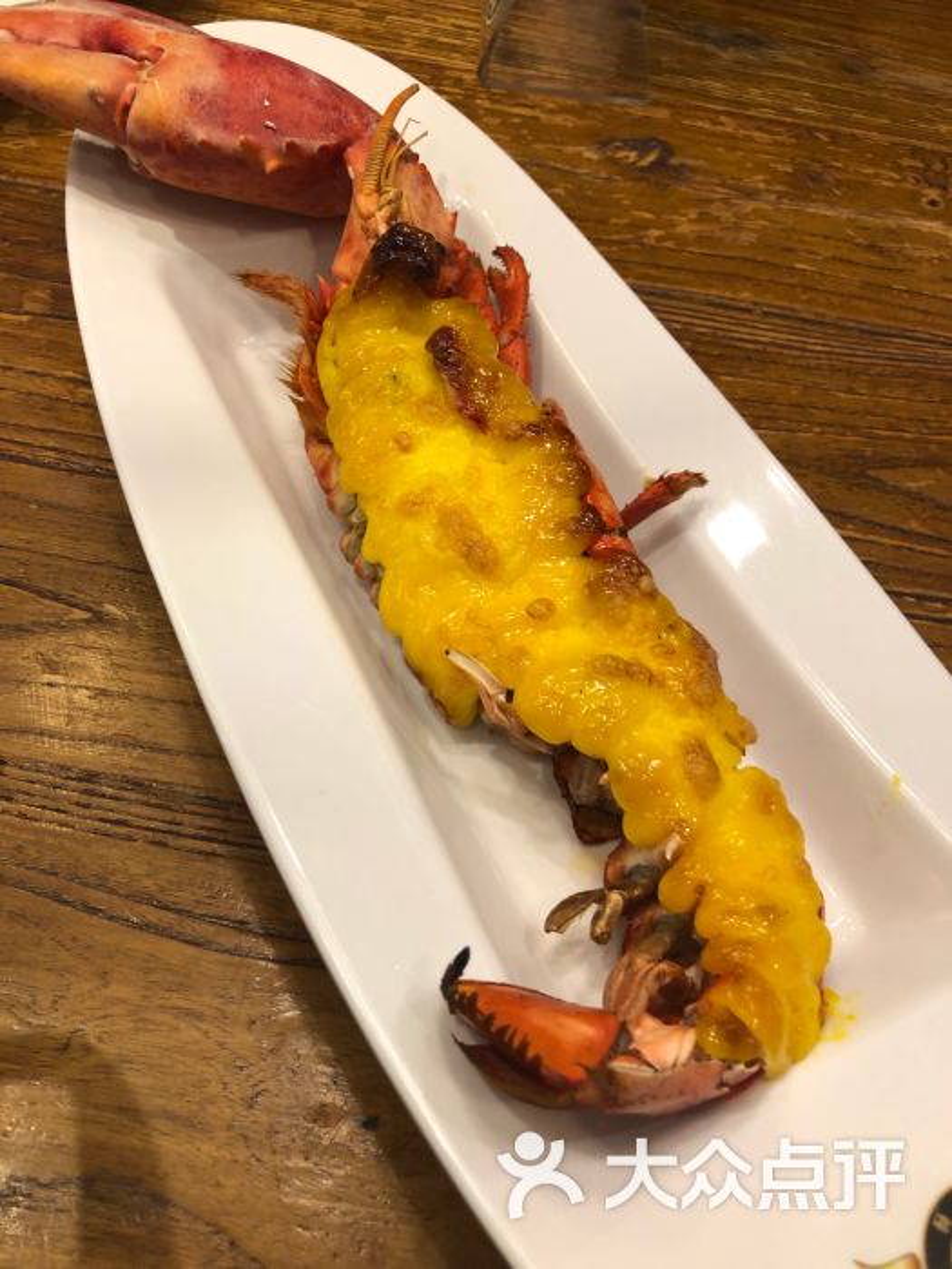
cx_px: 476
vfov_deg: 63.4
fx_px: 1027
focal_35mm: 28
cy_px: 634
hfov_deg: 49.7
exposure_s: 1/17
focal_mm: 3.99
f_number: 1.8
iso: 40
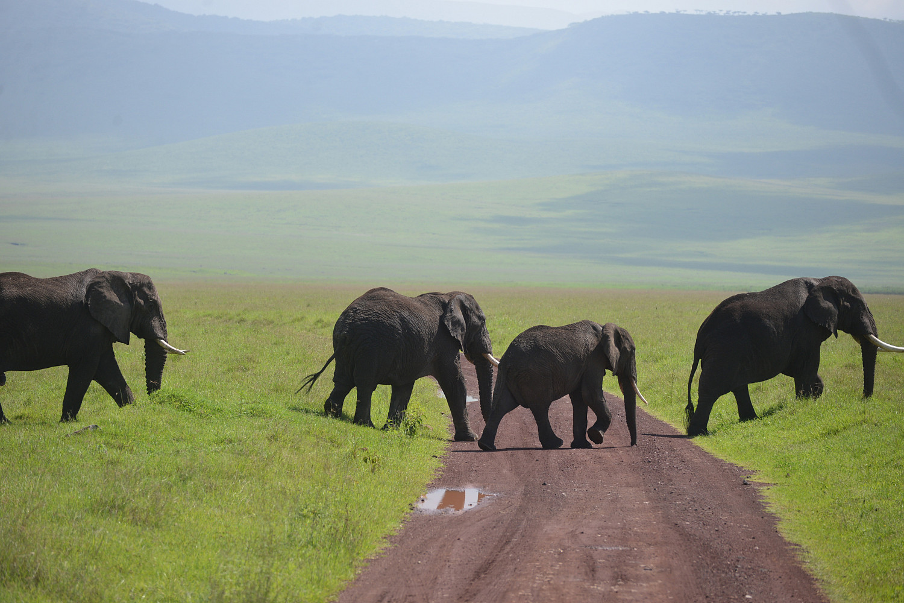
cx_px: 452
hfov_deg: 11.1
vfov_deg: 7.4
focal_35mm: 185
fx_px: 4645
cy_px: 302
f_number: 5
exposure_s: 1/1600
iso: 400
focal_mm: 185
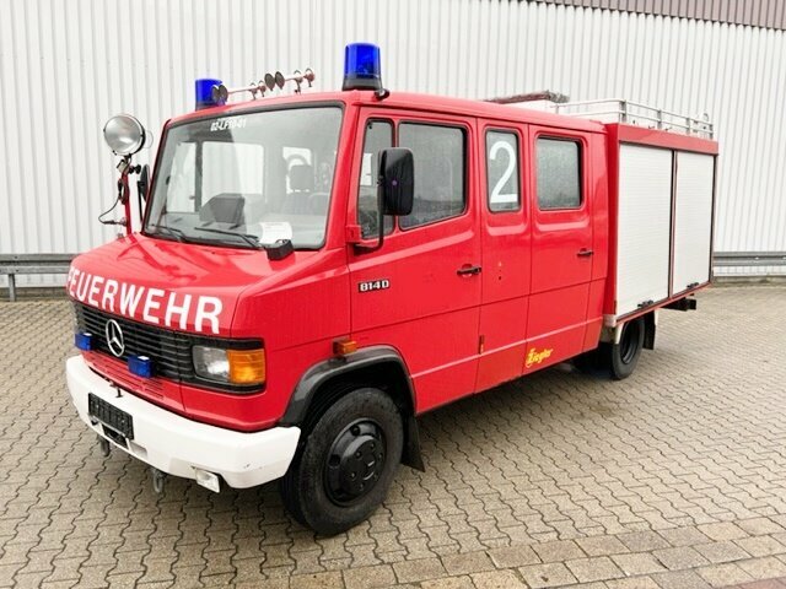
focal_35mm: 26
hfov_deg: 67.3
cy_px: 294
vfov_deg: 53.1
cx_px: 393
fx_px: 590
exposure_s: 1/121
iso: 80
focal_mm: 5.7
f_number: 1.5
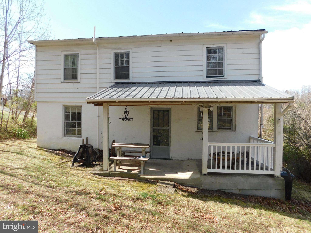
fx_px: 207
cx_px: 156
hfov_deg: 73.9
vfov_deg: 58.9
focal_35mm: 23
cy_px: 116
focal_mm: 4
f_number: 3
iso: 125
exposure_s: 1/640
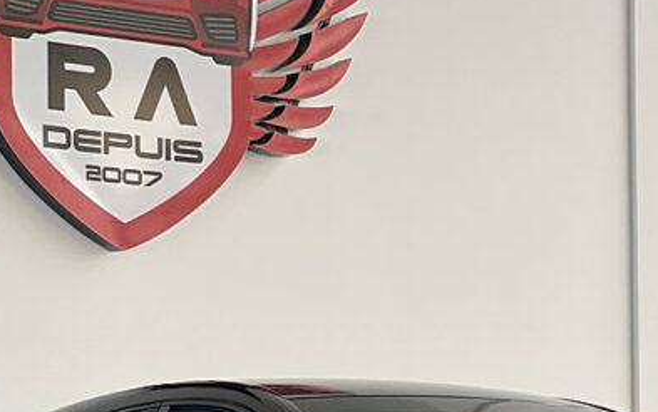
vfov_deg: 7.9
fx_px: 2978
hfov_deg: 12.6
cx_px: 514
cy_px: 451
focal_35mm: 166
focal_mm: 9
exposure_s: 1/121
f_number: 2.8
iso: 160
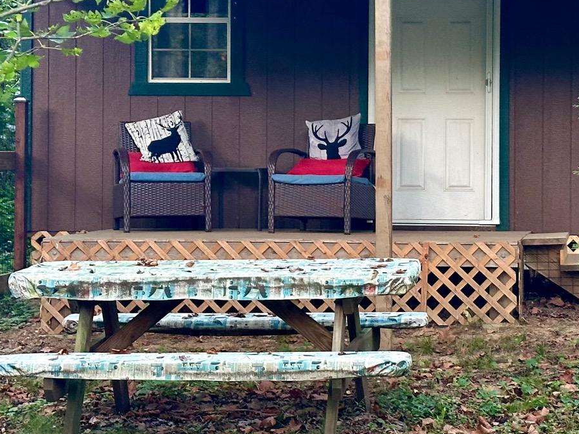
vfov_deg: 13.6
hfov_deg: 17.9
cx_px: 458
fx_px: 1823
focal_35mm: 109
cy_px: 145
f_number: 1.78
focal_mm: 6.86
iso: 250
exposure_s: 1/60
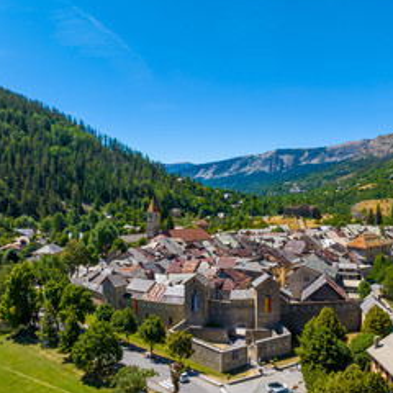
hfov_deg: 49.4
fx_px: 424
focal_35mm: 33
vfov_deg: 49.7
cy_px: 183
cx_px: 237
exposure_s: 1/120
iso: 100
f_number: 11
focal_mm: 12.3
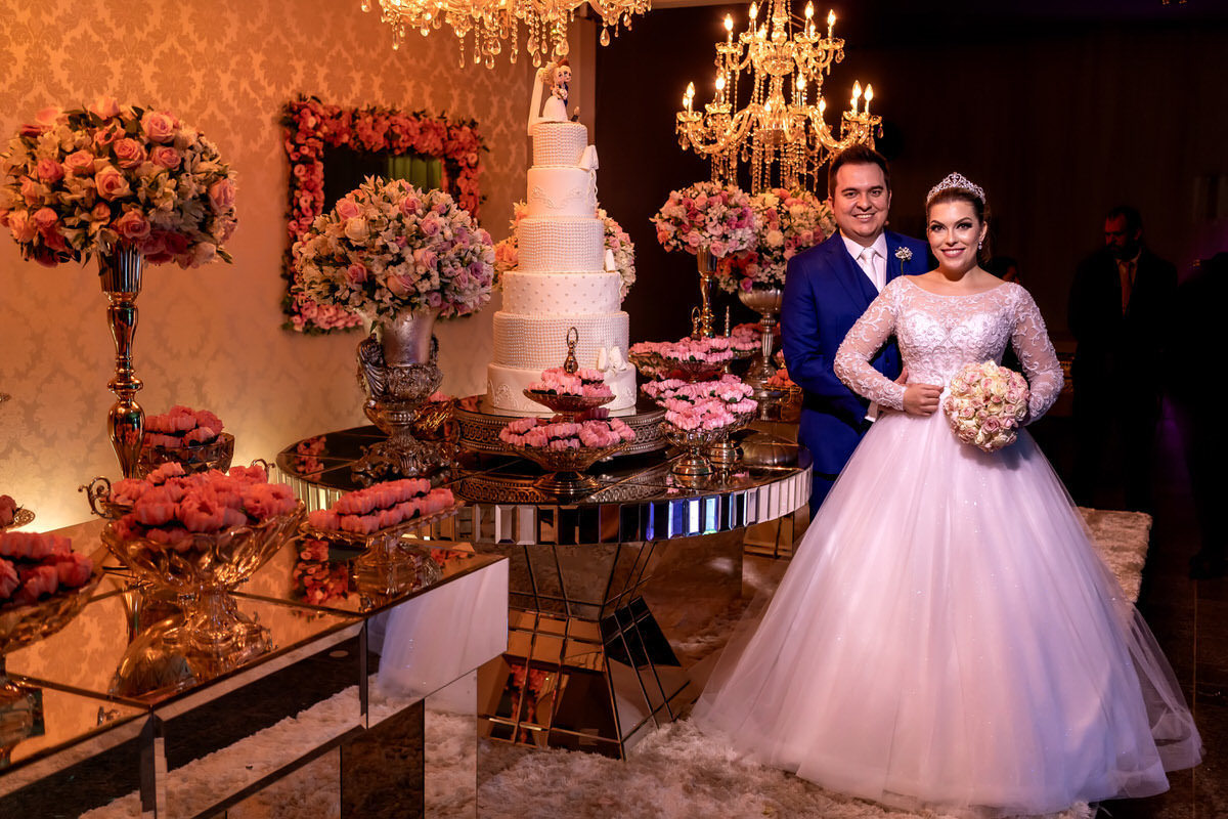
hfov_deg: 54.4
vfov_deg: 37.9
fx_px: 1194
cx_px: 614
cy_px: 410
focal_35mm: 35
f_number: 2.8
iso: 1000
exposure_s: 1/200
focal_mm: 35
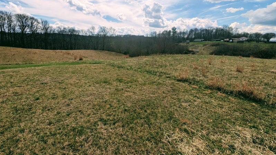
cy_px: 58
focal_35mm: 14
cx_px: 130
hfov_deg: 106.7
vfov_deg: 73.0
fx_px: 102
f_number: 1.95
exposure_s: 1/4762
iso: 43
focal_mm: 2.23
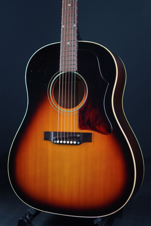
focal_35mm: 52
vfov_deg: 37.9
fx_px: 330
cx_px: 76
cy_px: 113
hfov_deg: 25.8
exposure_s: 1/80
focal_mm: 35
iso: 100
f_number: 2.2
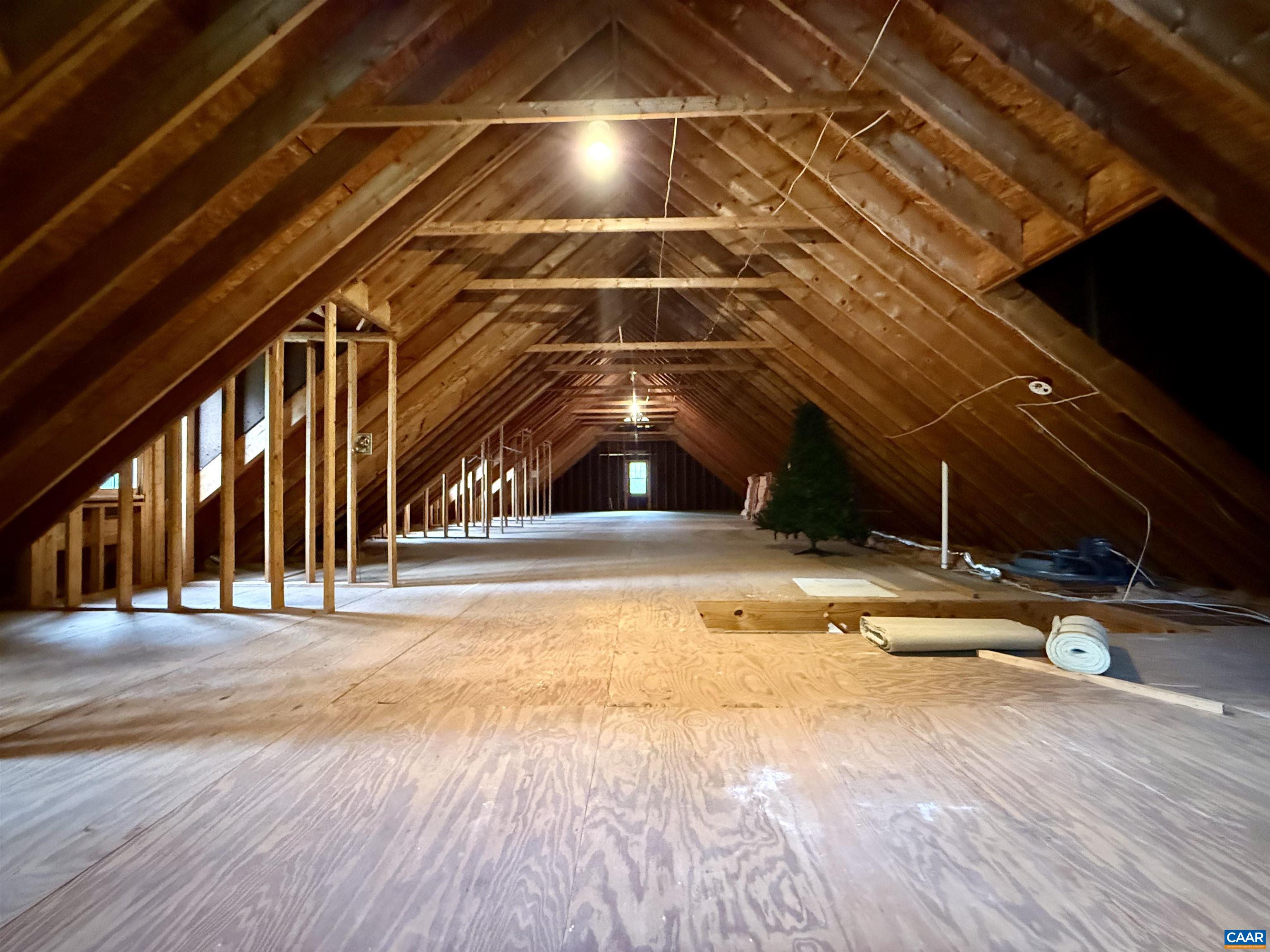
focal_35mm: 14
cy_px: 476
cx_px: 635
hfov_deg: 102.1
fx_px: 514
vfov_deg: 85.7
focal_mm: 2.22
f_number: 2.2
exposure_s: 1/30
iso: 1250
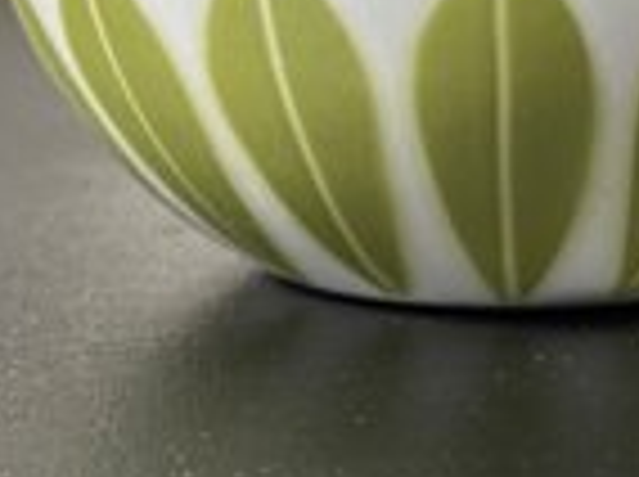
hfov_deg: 16.9
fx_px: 2138
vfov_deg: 12.6
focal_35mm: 116
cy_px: 2
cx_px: 502
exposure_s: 1/60
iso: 125
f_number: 1.78
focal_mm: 6.86
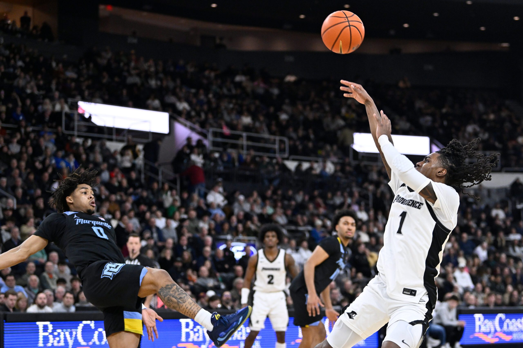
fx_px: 1017
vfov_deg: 19.5
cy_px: 174
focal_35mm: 70
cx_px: 262
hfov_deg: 28.8
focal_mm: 70
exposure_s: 1/1000
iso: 3200
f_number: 2.8
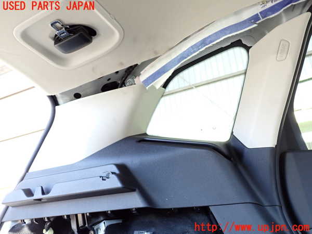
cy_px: 117
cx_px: 156
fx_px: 288
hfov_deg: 56.8
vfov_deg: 44.2
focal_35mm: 32
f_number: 2.4
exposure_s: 1/125
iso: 400
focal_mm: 5.79
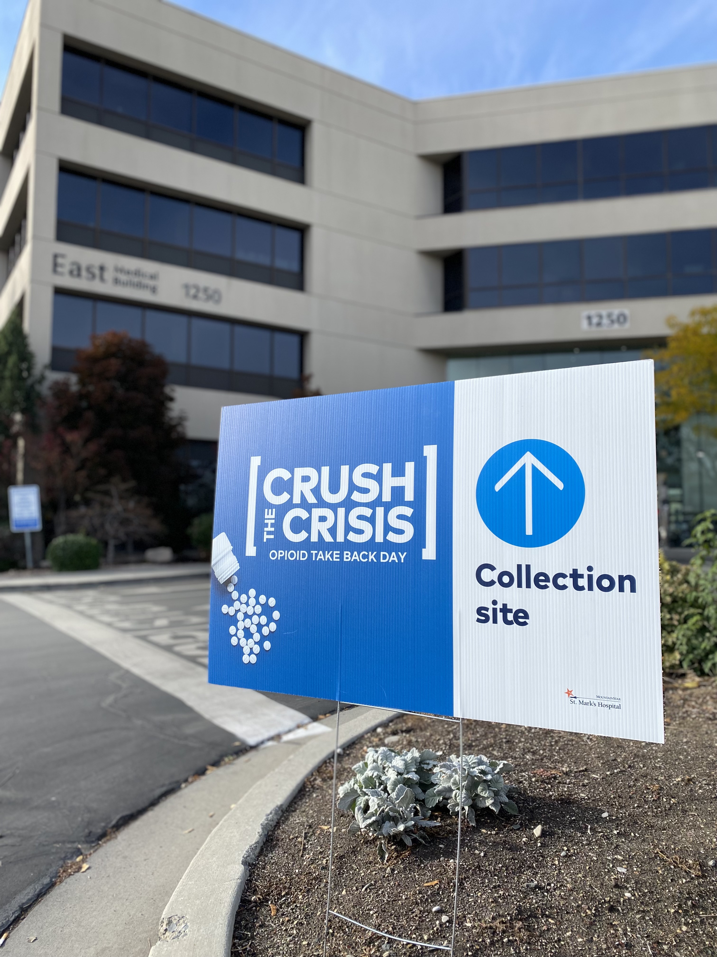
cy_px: 478
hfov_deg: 53.1
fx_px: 718
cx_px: 358
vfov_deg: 67.3
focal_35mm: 26
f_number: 1.8
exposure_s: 1/1522
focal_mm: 4.25
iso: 32
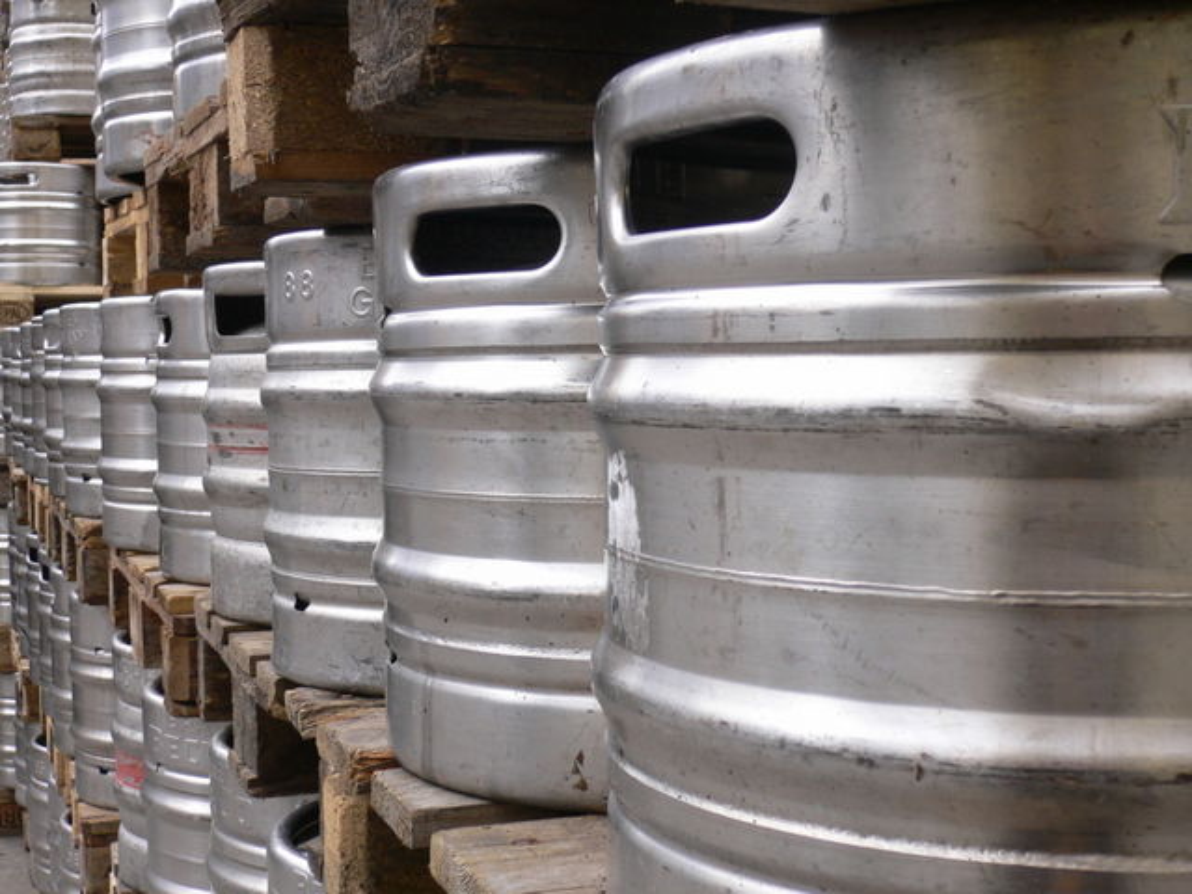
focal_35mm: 51
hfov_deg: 37.5
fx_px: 1756
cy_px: 447
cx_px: 596
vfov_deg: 28.6
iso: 80
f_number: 3.4
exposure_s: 1/250
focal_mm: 8.5
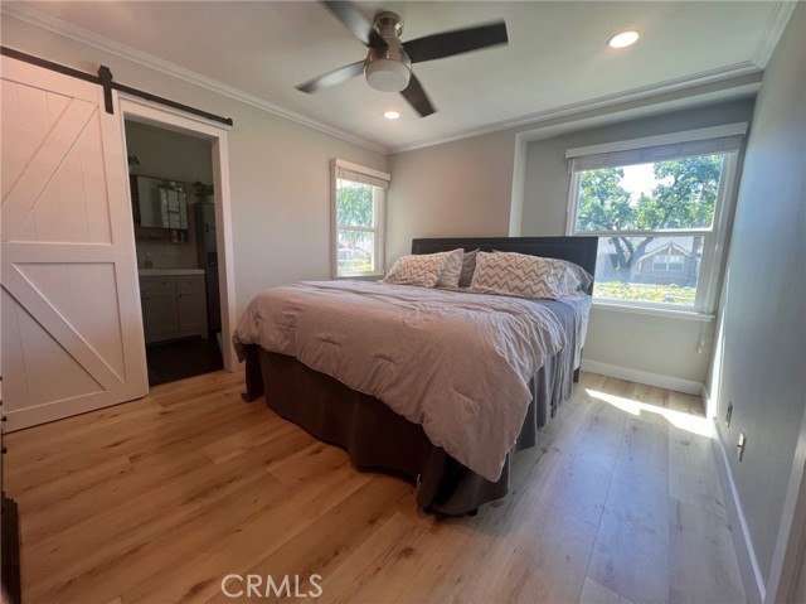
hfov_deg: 106.2
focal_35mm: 13
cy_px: 302
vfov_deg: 89.8
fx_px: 302
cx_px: 403
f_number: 1.8
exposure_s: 1/120
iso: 100
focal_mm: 1.57
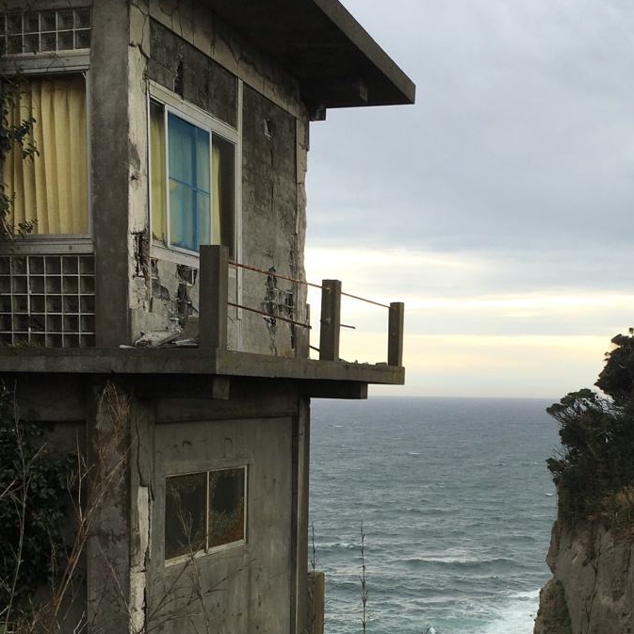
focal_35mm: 52
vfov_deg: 32.0
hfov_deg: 32.6
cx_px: 413
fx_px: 1078
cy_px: 500
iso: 25
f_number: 2.2
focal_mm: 4.15
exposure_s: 1/615
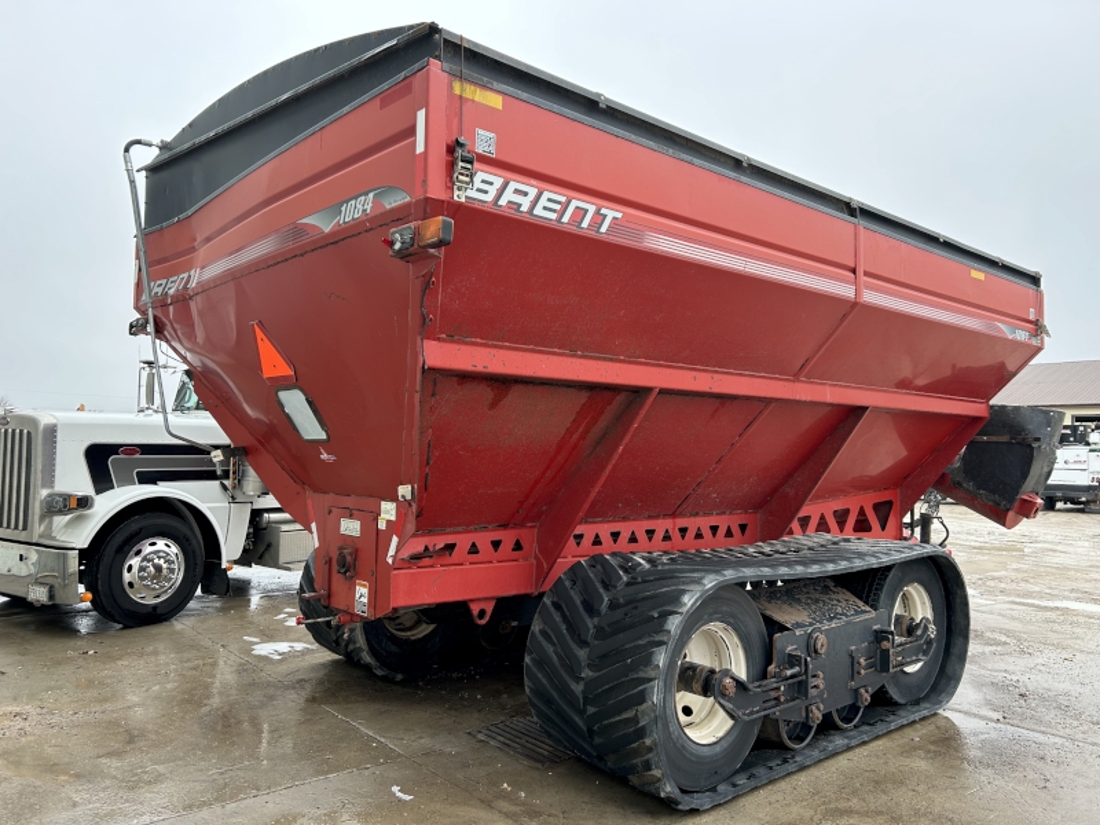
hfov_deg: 67.3
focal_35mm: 26
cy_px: 412
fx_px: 826
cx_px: 550
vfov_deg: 53.1
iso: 50
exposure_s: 1/513
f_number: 1.5
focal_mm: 5.7
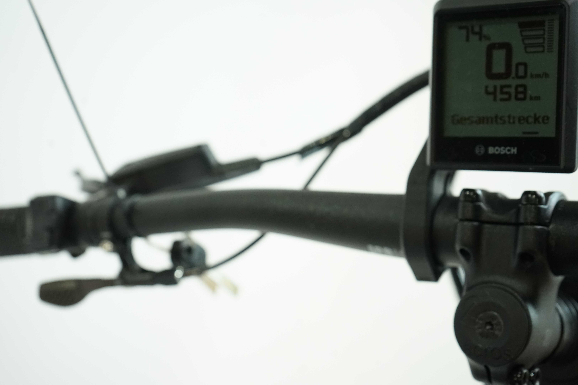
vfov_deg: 28.1
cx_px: 289
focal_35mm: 48
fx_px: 771
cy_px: 192
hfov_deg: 41.1
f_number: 5.6
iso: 2500
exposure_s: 1/200
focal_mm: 48
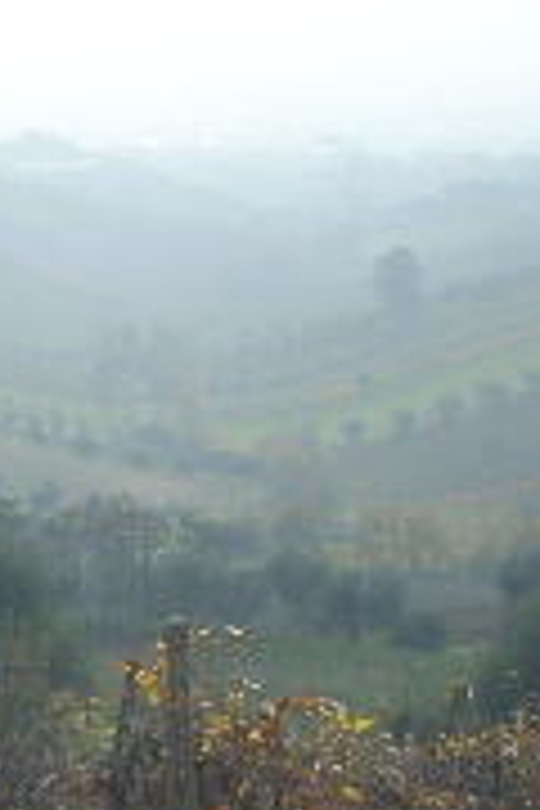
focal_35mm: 137
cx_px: -202
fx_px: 3082
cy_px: 734
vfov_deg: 14.8
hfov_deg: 9.8
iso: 64
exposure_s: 1/310
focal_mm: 6.2
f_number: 5.6
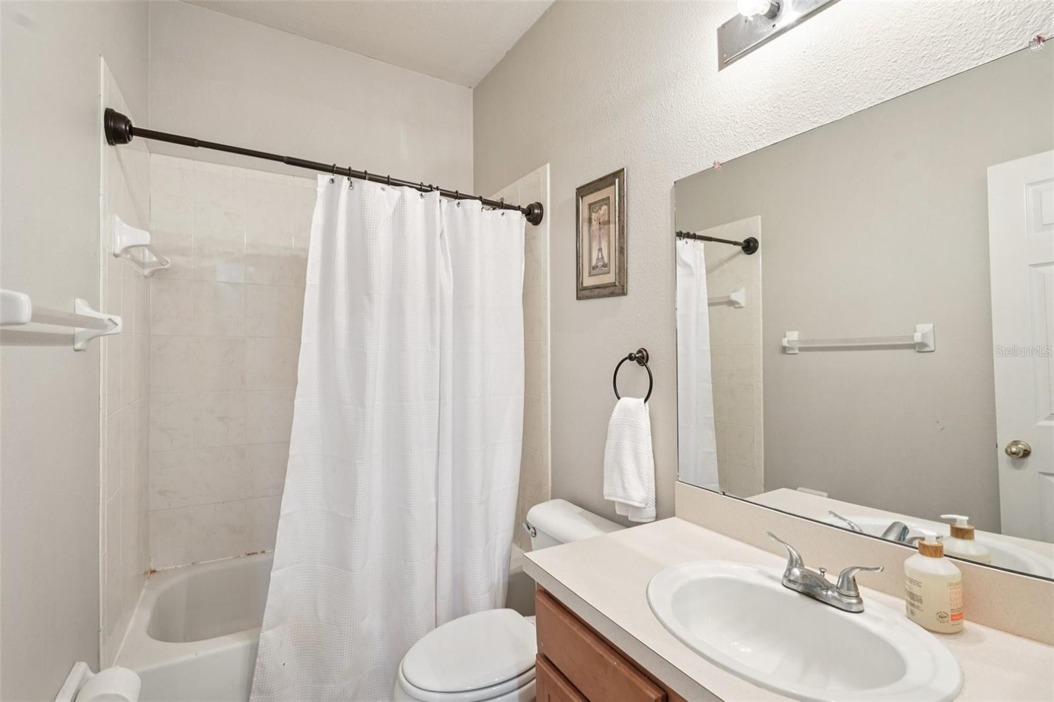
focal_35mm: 16
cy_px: 351
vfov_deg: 73.7
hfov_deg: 96.7
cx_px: 527
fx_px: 468
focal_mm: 16
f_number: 8
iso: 400
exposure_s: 1/5
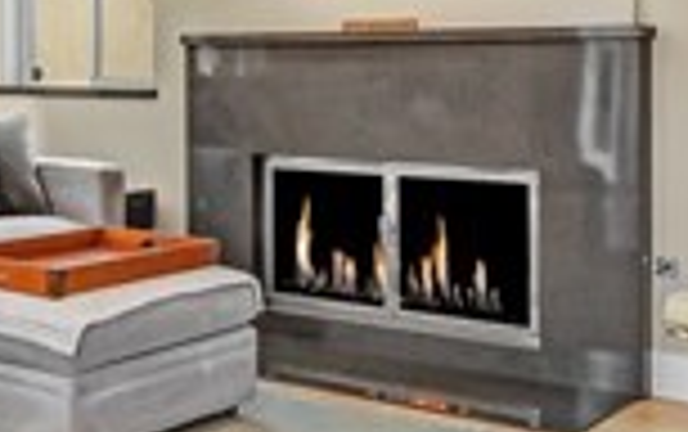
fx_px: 1201
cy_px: 135
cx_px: 13
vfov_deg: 20.3
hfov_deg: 30.0
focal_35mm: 64
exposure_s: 1/250
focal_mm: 10
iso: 1000
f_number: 13
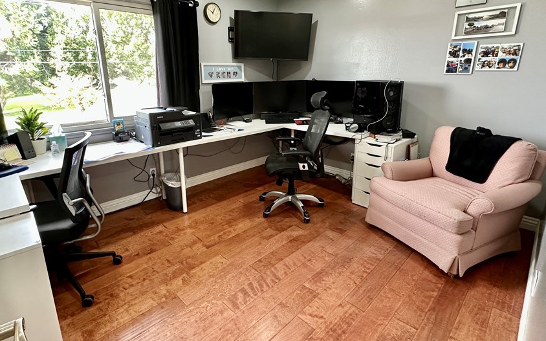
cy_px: 147
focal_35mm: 18
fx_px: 268
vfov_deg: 64.7
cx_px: 251
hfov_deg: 90.9
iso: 250
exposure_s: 1/60
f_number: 2.2
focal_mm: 2.22
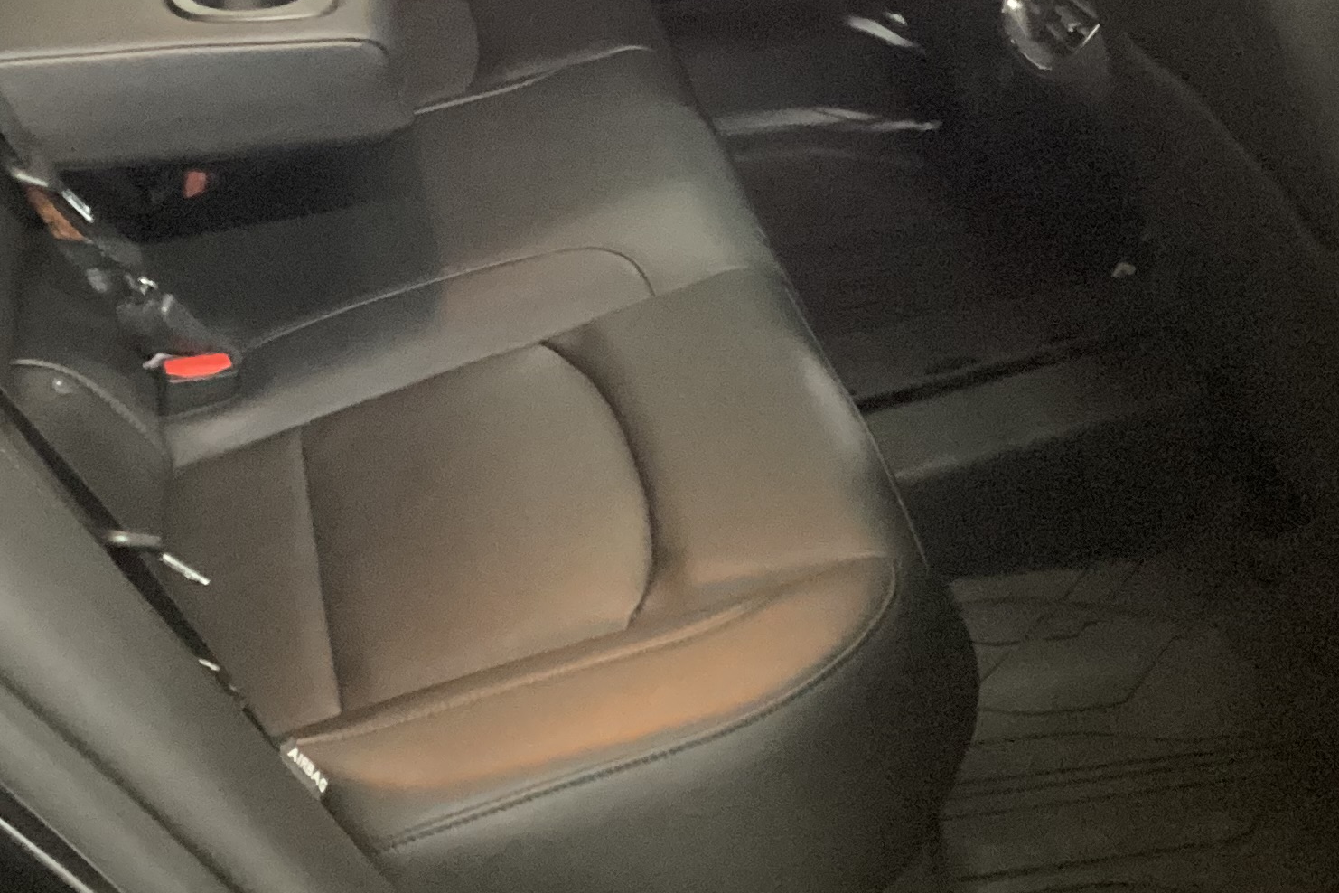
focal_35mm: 71
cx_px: 535
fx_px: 2641
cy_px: 140
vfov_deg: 18.9
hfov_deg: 28.4
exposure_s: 1/17
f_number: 2.4
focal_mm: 3.3
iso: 800
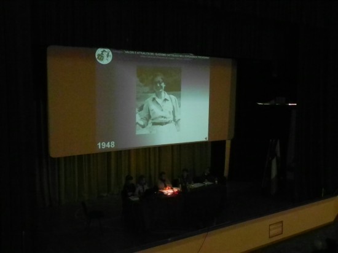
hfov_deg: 50.2
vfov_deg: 38.6
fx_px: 361
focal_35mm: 37
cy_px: 126
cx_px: 169
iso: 3200
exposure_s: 1/203
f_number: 4
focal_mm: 6.6
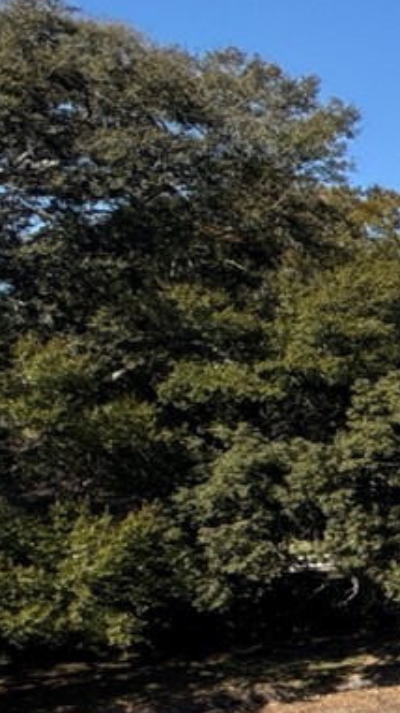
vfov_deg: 32.7
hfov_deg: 10.6
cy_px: 436
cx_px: 1279
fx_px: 1208
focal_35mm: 64
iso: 50
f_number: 2.2
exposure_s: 1/1961
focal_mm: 2.22
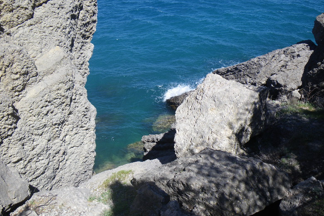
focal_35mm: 30
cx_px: 166
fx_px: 270
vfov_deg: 43.5
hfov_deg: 61.9
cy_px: 121
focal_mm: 5
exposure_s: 1/320
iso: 50
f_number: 4.2
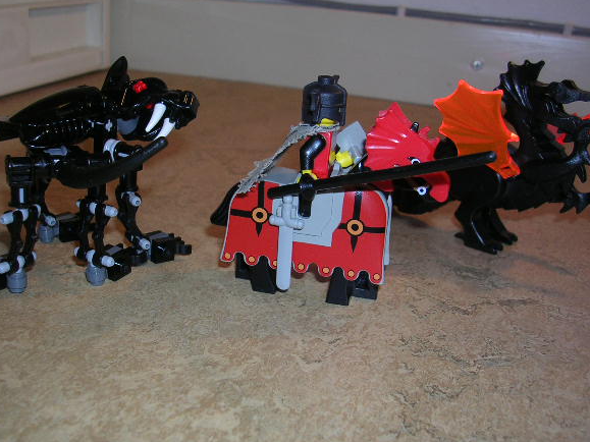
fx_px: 716
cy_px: 224
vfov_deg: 34.3
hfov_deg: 44.8
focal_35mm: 42
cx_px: 281
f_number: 2.8
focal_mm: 5.8
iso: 50
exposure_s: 1/60.1
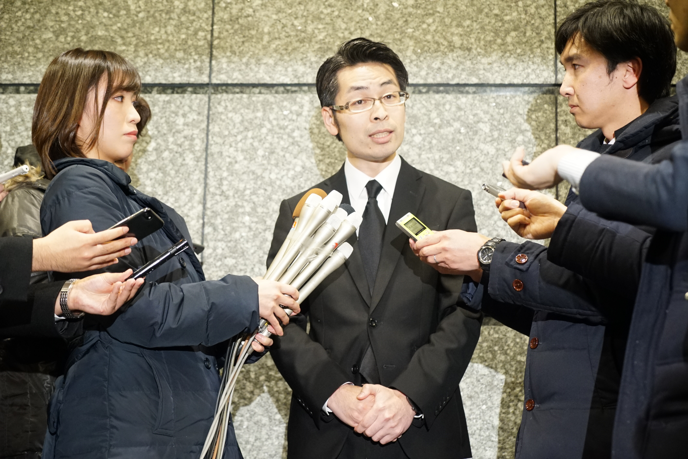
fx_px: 1338
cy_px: 230
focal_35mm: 70
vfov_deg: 19.5
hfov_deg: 28.8
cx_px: 344
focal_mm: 70
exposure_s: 1/160
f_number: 4
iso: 5000
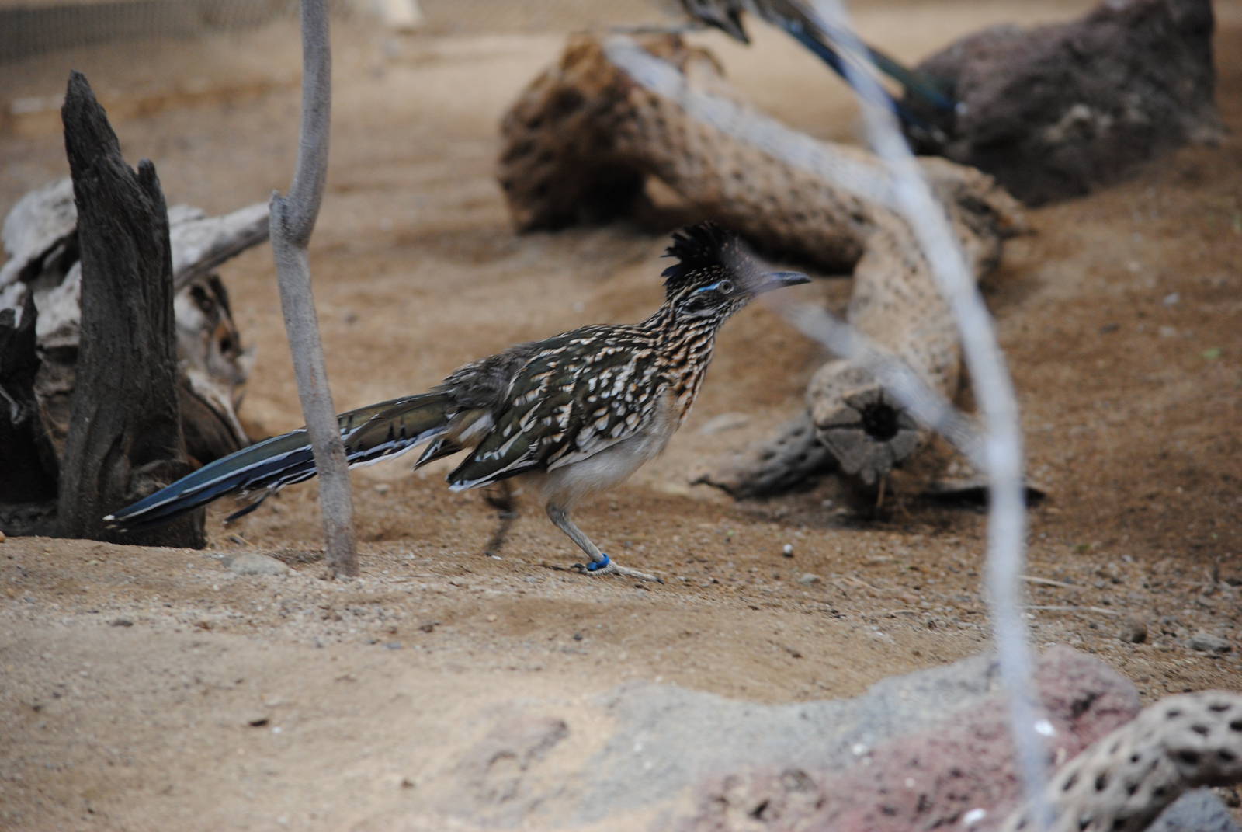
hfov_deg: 10.5
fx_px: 6735
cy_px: 416
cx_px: 621
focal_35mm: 195
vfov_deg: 7.1
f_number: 4.8
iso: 400
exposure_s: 1/100
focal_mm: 130
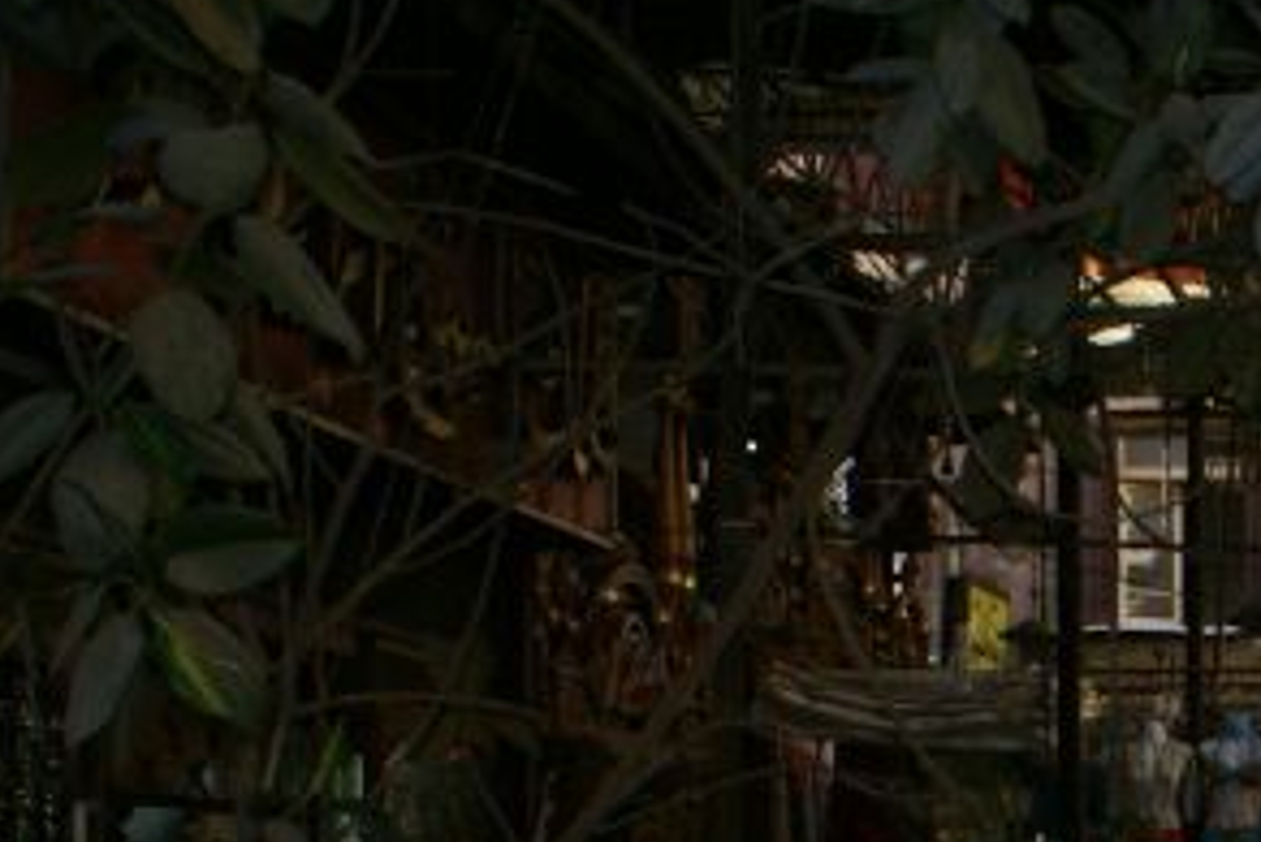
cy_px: 1017
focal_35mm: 74
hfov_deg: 23.7
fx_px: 2593
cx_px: 1689
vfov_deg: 17.6
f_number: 5.6
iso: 320
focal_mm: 18
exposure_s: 1/60
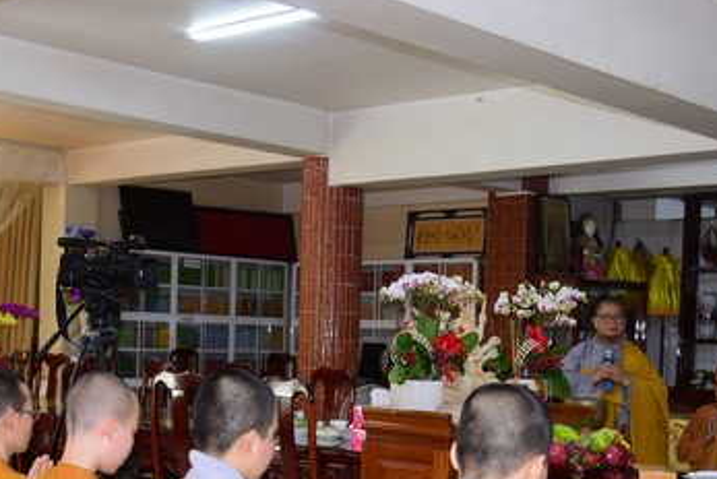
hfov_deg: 34.4
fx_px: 1156
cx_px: 293
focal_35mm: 58
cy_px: 372
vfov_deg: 23.1
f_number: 4
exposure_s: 1/80
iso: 500
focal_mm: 31
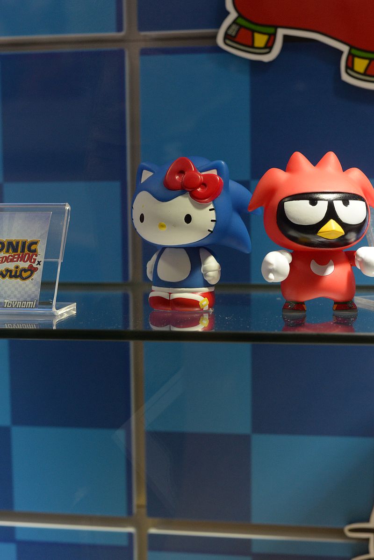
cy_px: 280
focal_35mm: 50
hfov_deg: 27.0
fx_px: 778
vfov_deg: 39.6
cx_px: 187
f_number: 6.3
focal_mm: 50
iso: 2000
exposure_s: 1/160
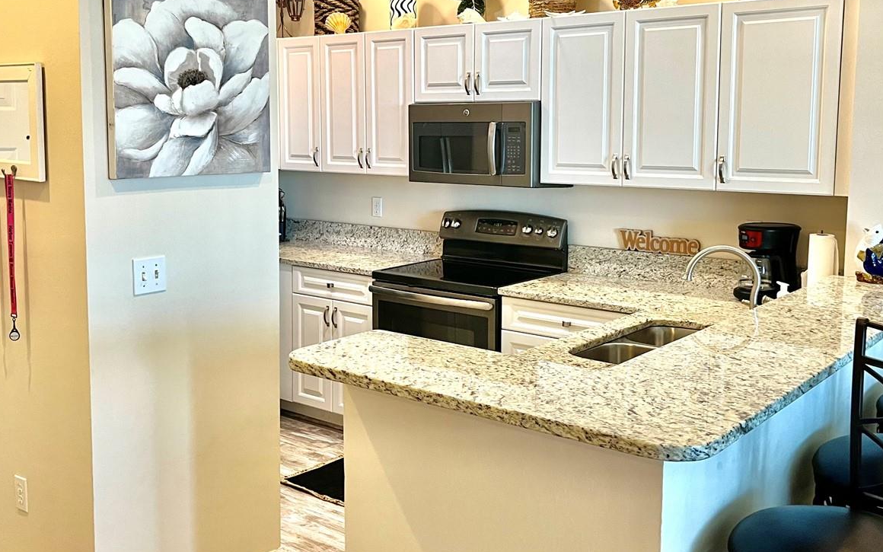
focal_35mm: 38
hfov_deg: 51.5
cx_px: 417
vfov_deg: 33.5
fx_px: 914
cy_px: 226
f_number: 1.6
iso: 100
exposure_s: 1/60
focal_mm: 5.1
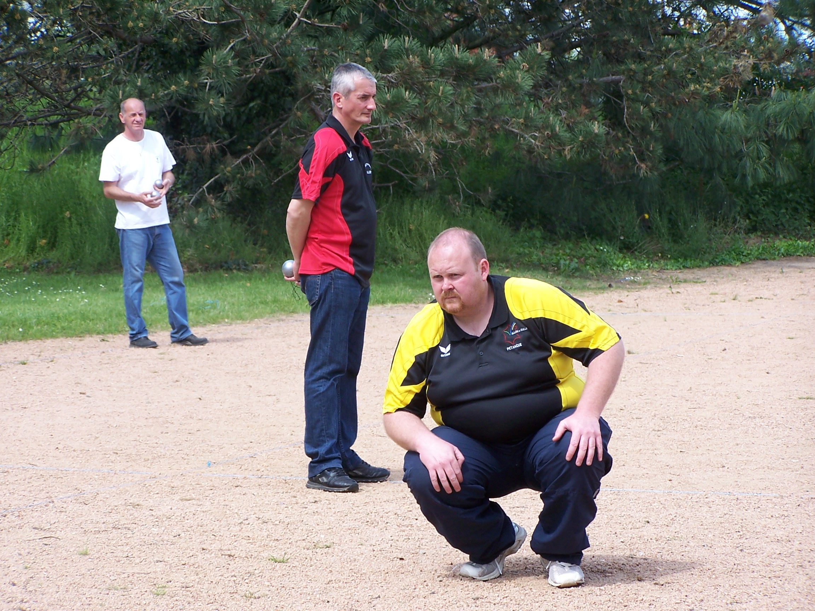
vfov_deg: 10.7
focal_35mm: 139
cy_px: 306
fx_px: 3273
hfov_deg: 14.2
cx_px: 408
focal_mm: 23.1
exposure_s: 1/350
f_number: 3.2
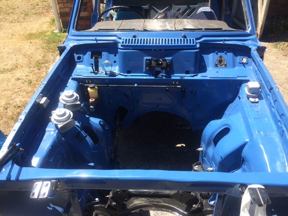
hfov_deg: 61.7
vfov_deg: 48.2
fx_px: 241
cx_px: 144
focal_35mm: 29
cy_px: 108
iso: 32
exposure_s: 1/1001
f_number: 2.2
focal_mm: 4.15
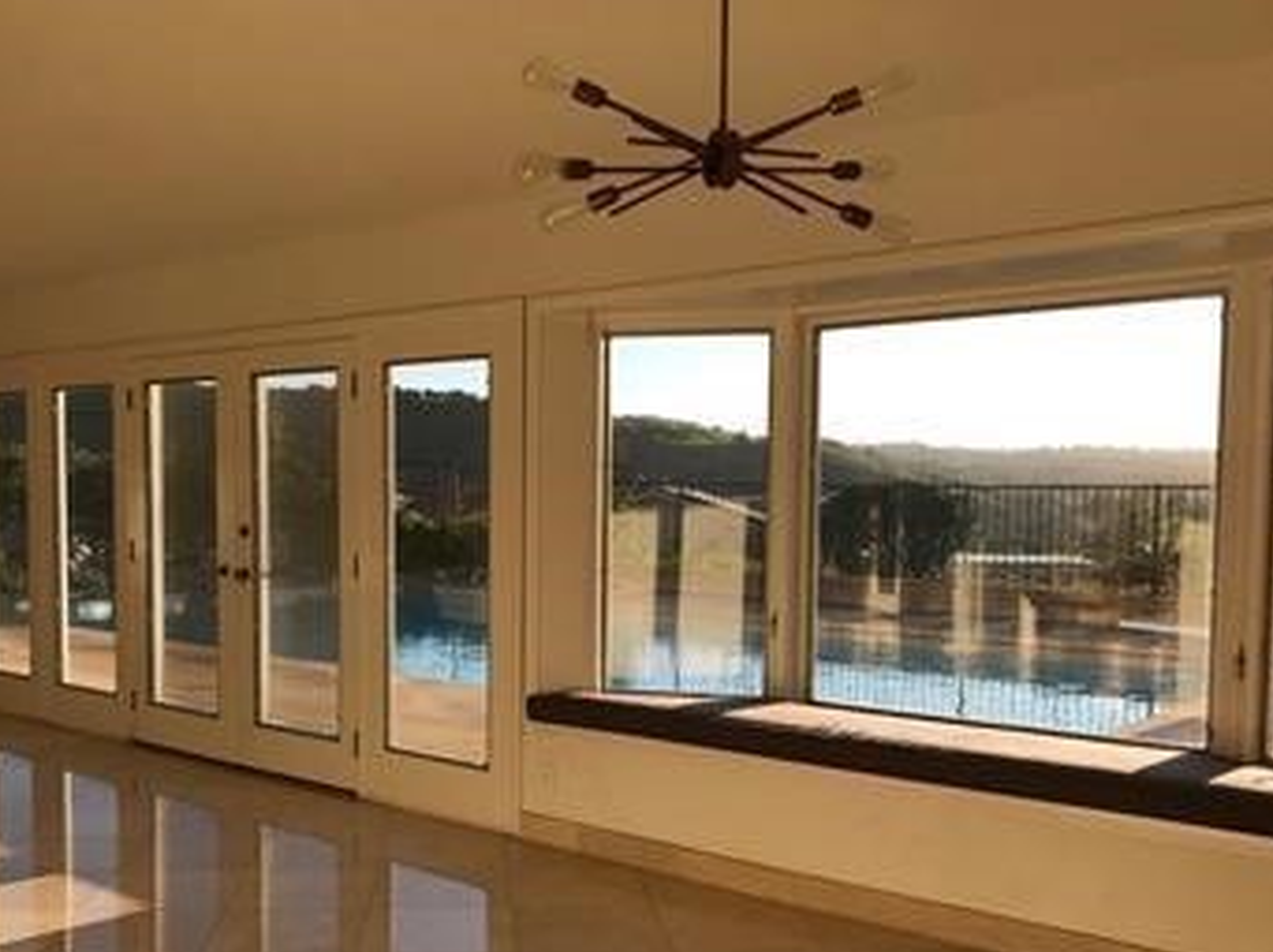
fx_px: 1359
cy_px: 566
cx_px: 526
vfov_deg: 38.5
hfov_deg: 49.9
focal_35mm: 37
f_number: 1.8
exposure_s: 1/699
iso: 20
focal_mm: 3.99
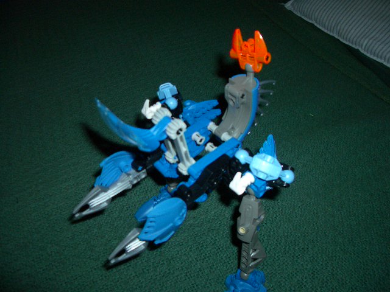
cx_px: 195
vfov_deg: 40.7
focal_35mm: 35
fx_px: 394
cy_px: 146
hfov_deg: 52.6
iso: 100
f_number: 2.6
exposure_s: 1/60
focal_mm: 5.8
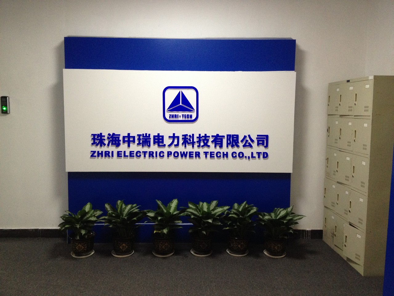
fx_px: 398
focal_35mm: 35
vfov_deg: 40.7
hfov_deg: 52.6
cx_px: 197
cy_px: 148
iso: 200
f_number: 2.4
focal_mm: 4.28
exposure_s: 1/20
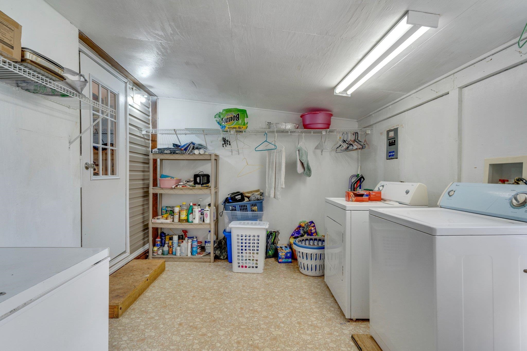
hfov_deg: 90.0
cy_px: 176
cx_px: 264
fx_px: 263
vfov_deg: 67.4
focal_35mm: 18
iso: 100
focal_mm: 18
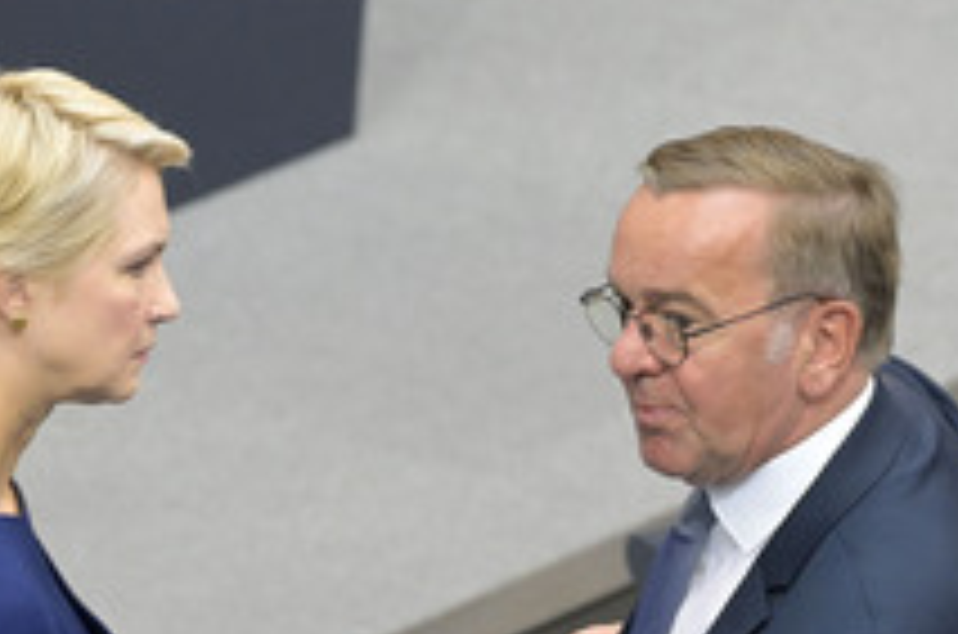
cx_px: 457
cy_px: 607
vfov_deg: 2.7
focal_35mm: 509
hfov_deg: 4.1
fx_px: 13515
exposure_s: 1/250
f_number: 6.3
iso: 10000
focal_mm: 240
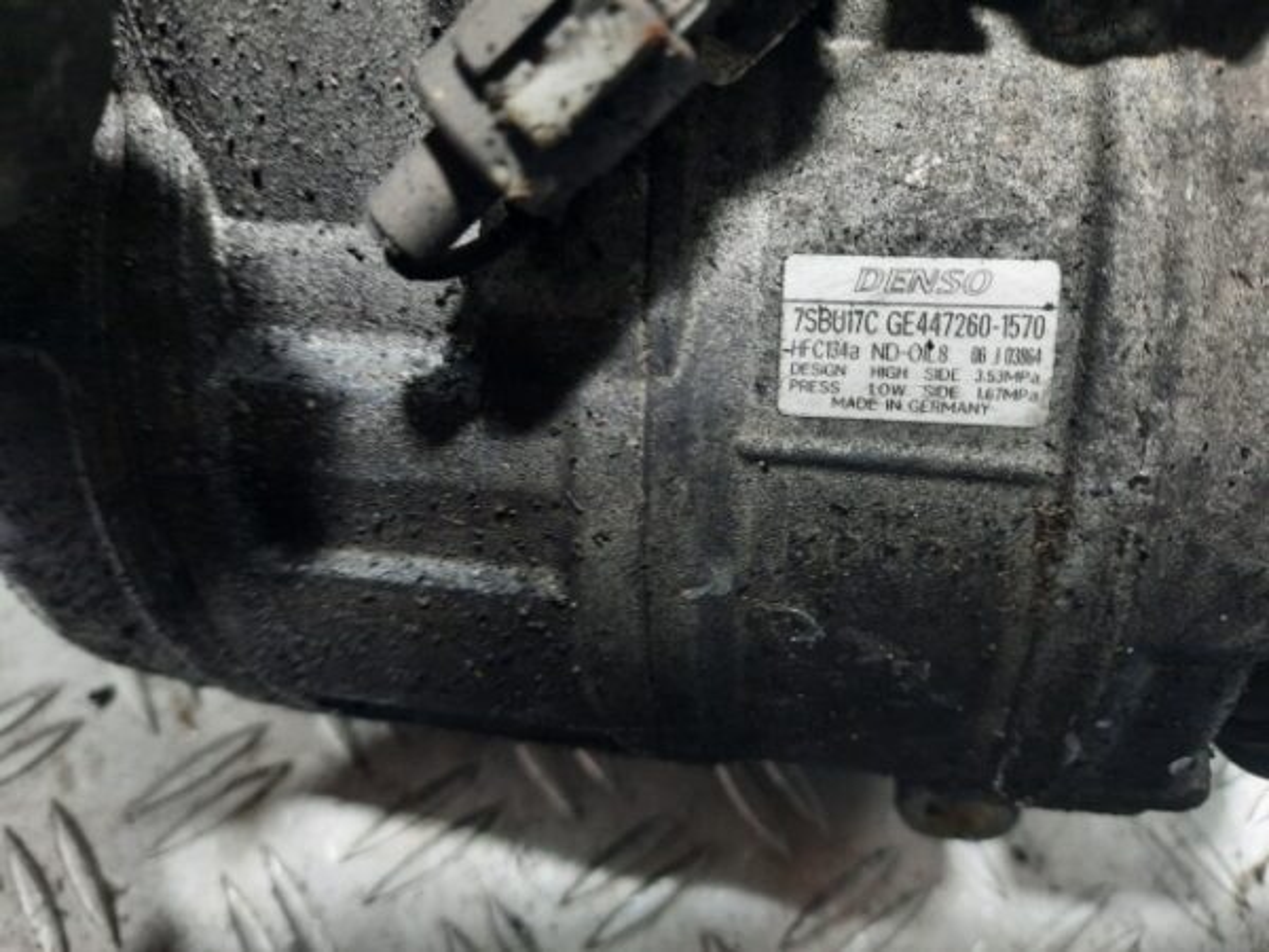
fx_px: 916
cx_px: 634
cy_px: 476
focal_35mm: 25
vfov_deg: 54.9
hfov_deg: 69.4
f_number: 2
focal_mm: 4.6
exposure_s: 1/50
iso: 400
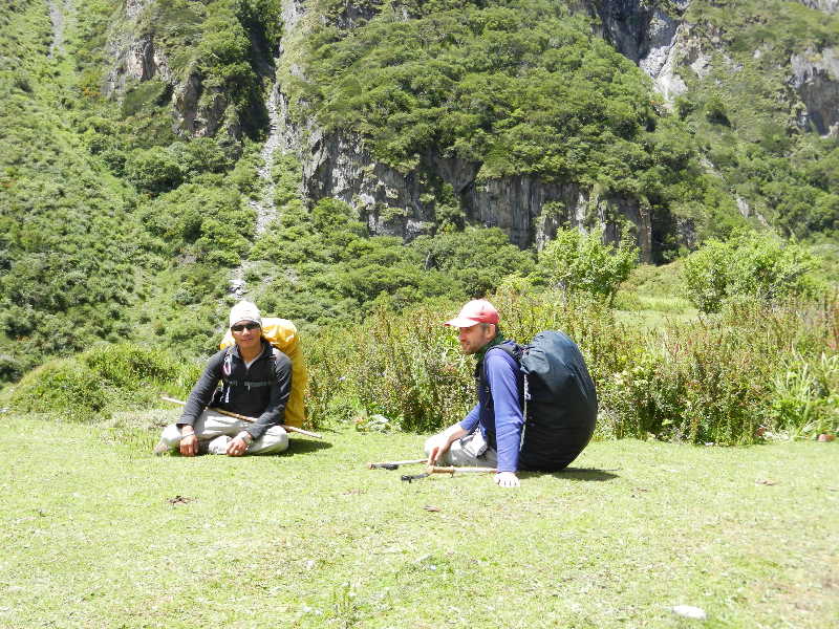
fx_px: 921
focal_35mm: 38
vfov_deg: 37.7
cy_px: 314
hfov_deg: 49.0
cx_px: 420
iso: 160
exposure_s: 1/400
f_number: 4
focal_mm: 6.9
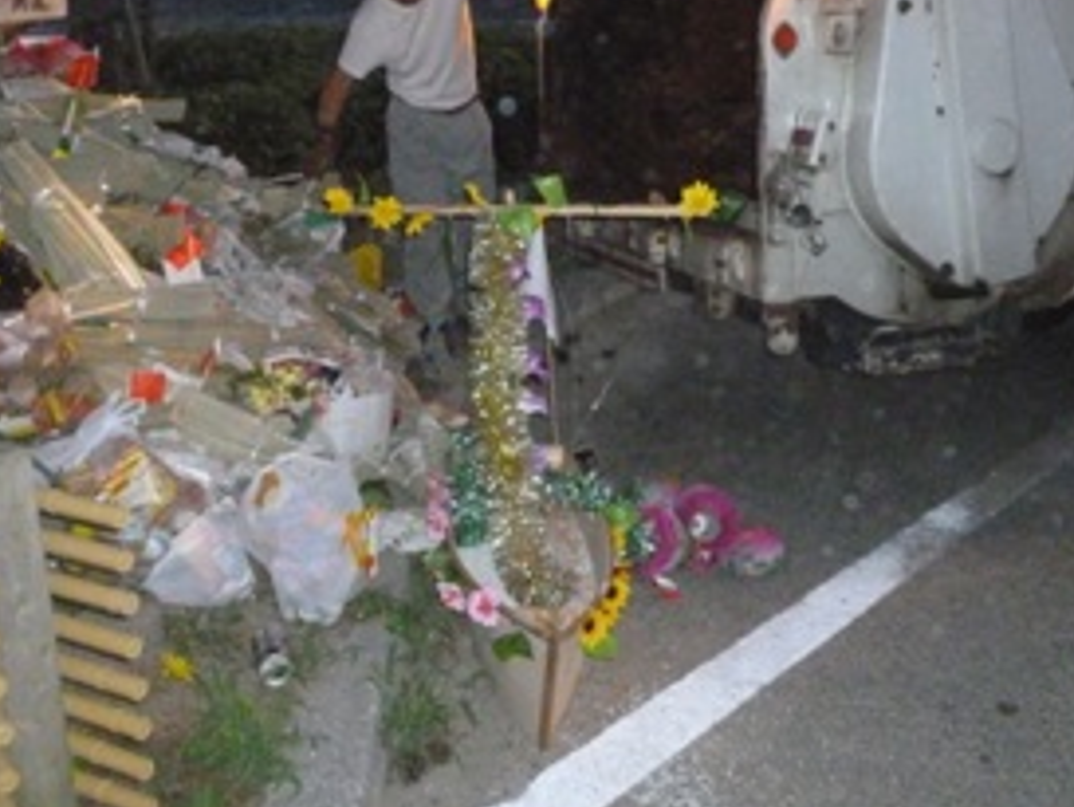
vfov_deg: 34.9
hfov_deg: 45.8
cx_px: 523
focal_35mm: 41
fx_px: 1273
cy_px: 276
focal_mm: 5
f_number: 3.1
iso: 1000
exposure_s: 1/60
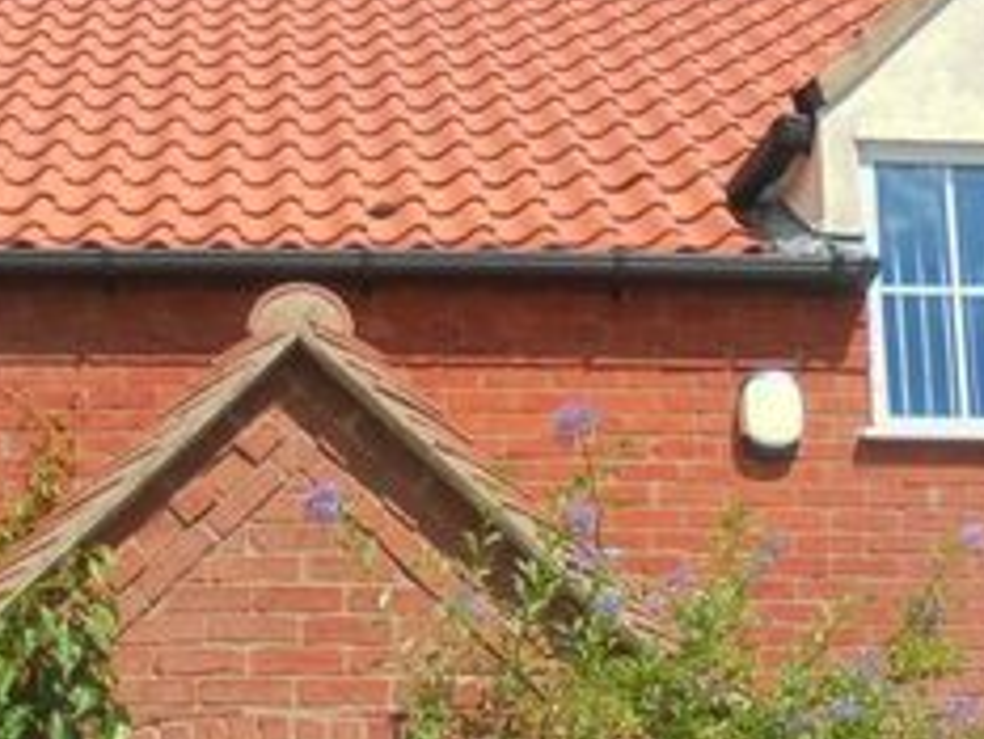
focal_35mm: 78
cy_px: 842
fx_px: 2218
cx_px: 262
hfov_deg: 24.8
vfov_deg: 18.1
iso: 100
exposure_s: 1/800
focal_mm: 4.6
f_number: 3.5
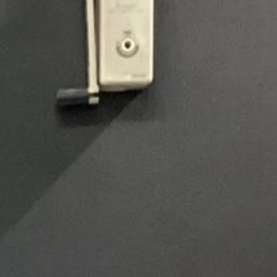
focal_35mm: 255
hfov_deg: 6.6
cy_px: 590
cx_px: -303
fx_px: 2309
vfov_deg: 6.6
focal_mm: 3.3
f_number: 2.4
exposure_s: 1/40
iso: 320
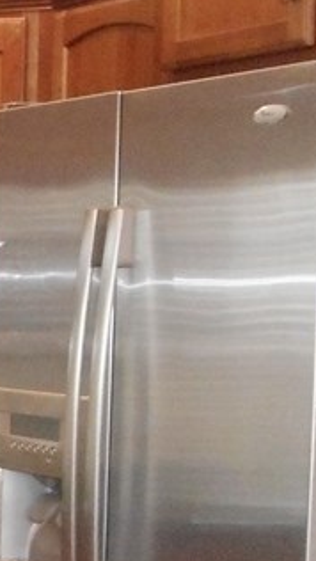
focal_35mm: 120
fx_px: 1786
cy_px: 453
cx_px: -410
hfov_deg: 9.2
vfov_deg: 17.7
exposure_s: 1/30
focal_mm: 6
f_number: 4.2
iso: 800
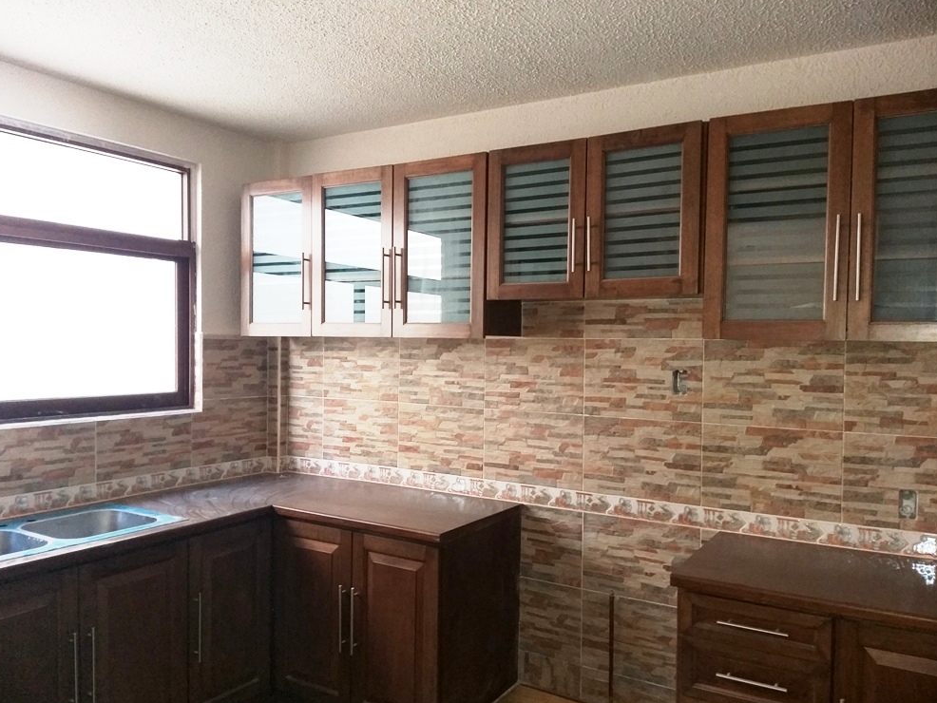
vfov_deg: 51.4
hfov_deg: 65.3
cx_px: 464
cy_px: 362
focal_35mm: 27
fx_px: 731
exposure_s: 1/40
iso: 160
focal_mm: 3.93
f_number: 1.7
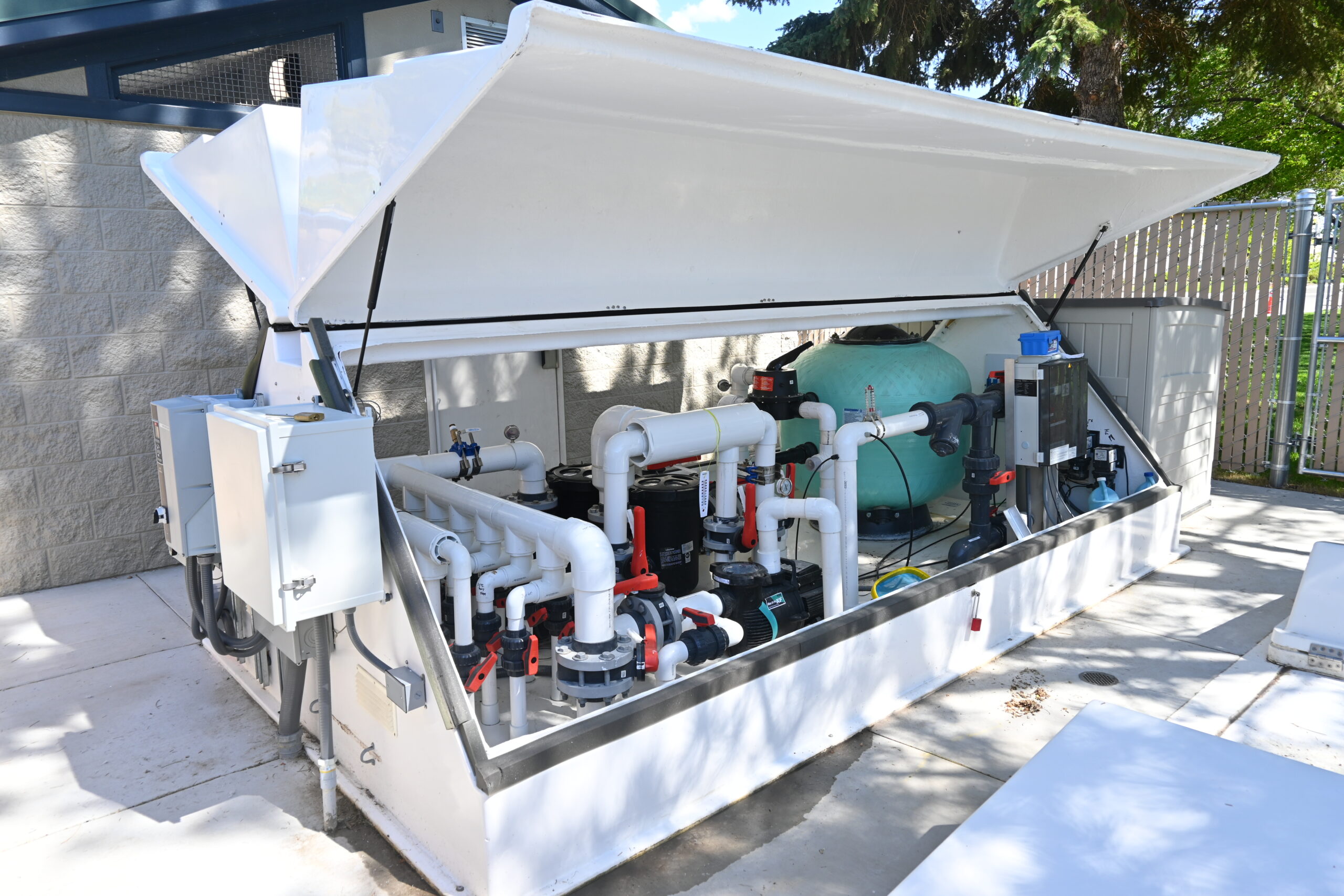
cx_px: 672
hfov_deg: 73.7
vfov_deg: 53.1
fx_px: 896
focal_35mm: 24
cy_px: 448
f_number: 5.6
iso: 100
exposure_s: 1/125
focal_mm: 16
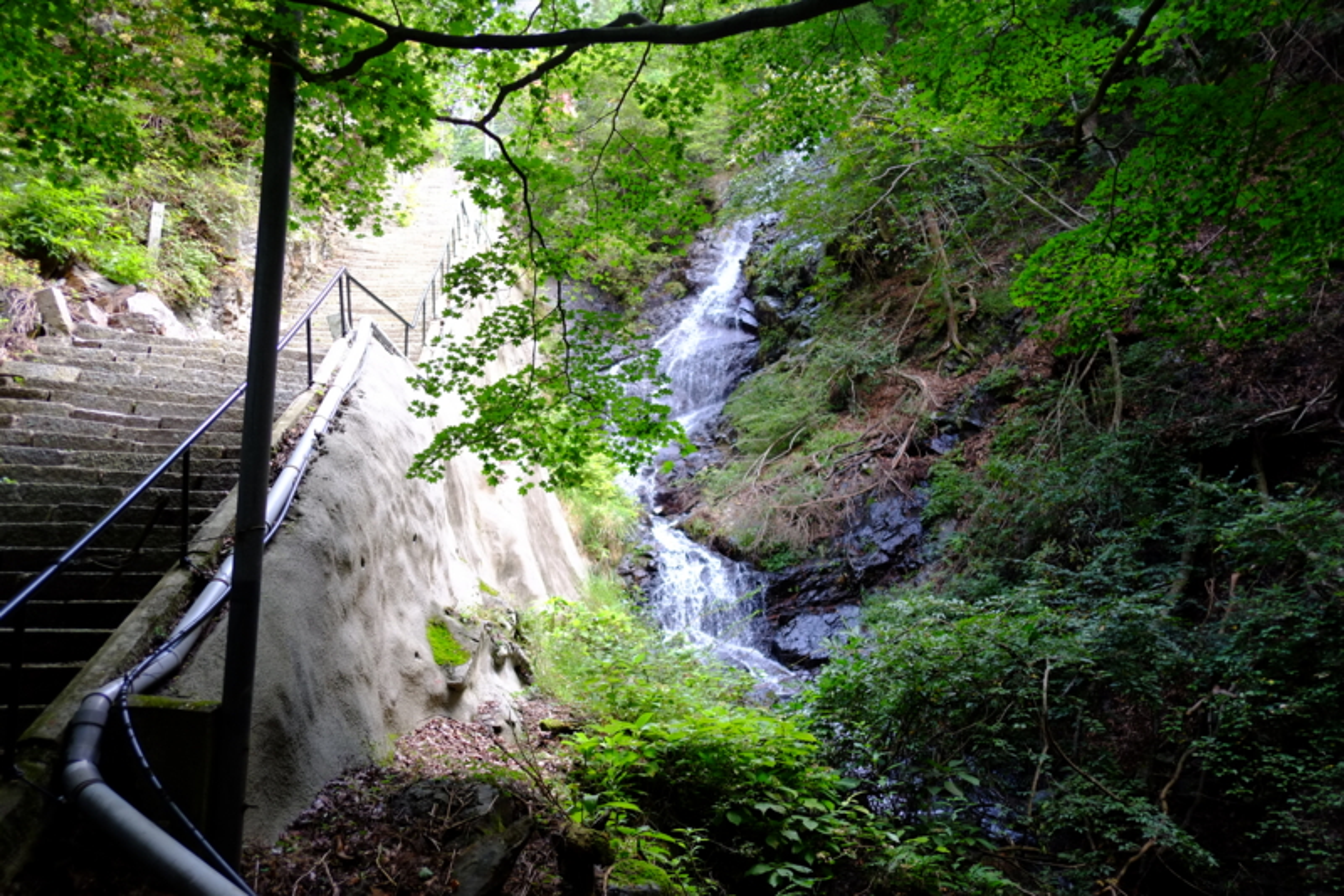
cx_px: 672
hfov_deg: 67.4
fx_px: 1008
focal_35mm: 27
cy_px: 448
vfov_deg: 47.9
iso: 500
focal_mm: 18
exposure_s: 1/160
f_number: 2
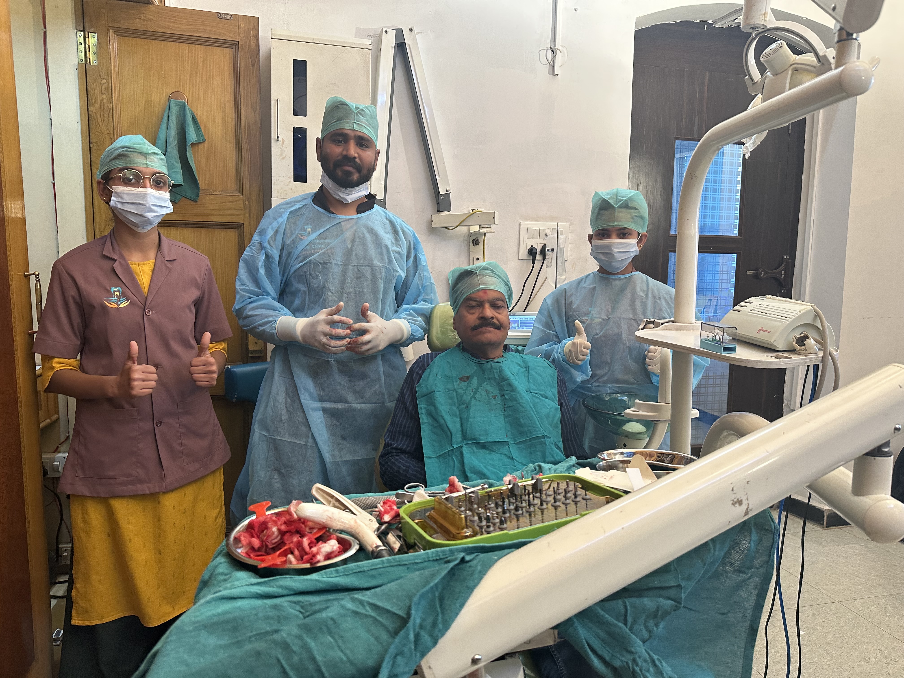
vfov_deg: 56.8
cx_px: 452
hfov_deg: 71.6
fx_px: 627
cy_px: 339
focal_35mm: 24
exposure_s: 1/100
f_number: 1.78
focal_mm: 6.86
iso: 200
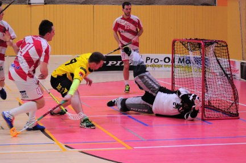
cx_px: 120
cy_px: 96
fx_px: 714
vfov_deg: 13.0
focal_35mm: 105
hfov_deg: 19.6
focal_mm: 55
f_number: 4
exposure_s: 1/200
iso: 2500
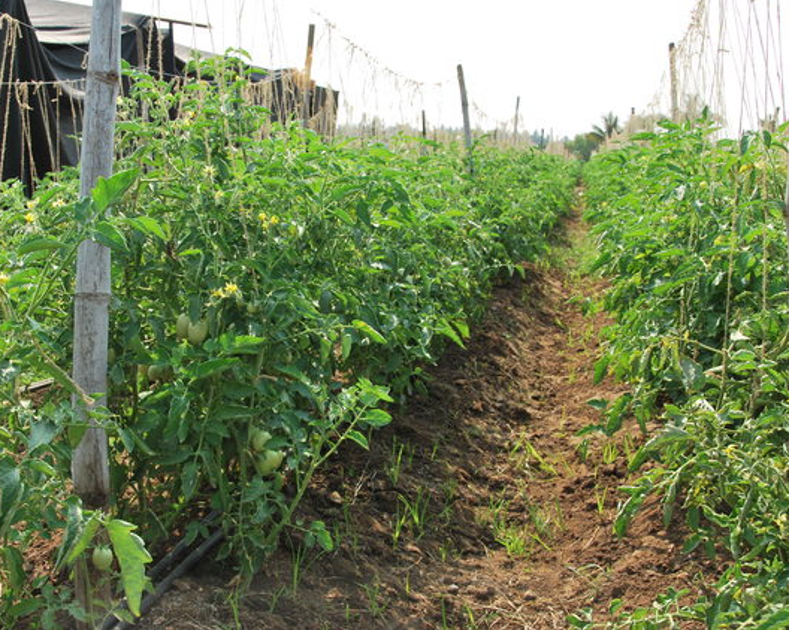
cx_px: 320
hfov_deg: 44.6
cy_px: 318
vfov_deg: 36.5
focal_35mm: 41
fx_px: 957
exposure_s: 1/160
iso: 200
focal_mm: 24
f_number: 9
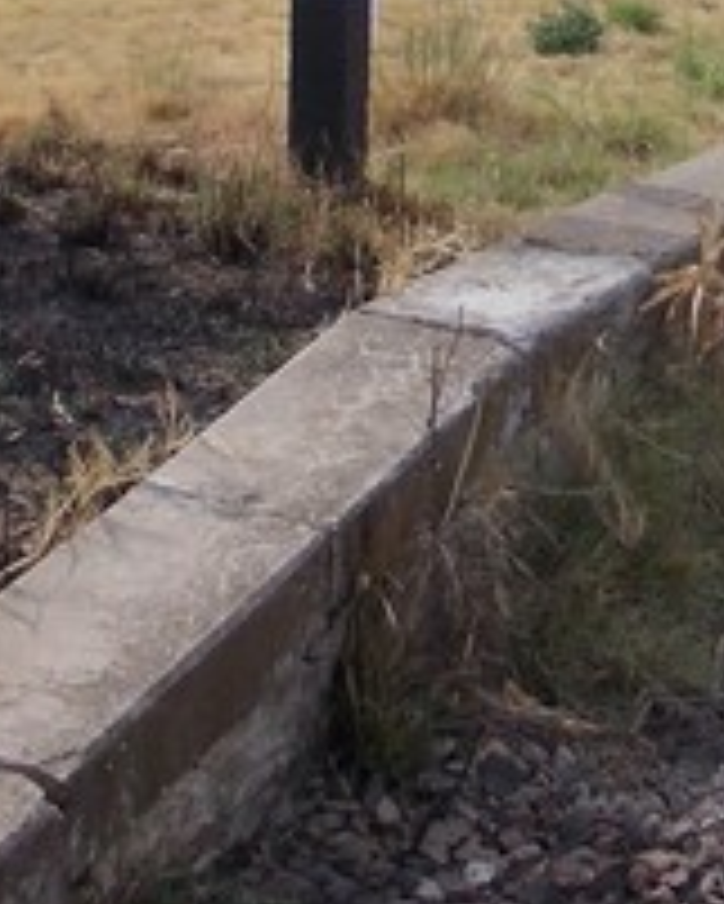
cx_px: 693
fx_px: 2783
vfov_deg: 17.7
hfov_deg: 14.6
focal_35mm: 104
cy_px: -130
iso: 80
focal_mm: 4
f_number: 5.4
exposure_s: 1/400
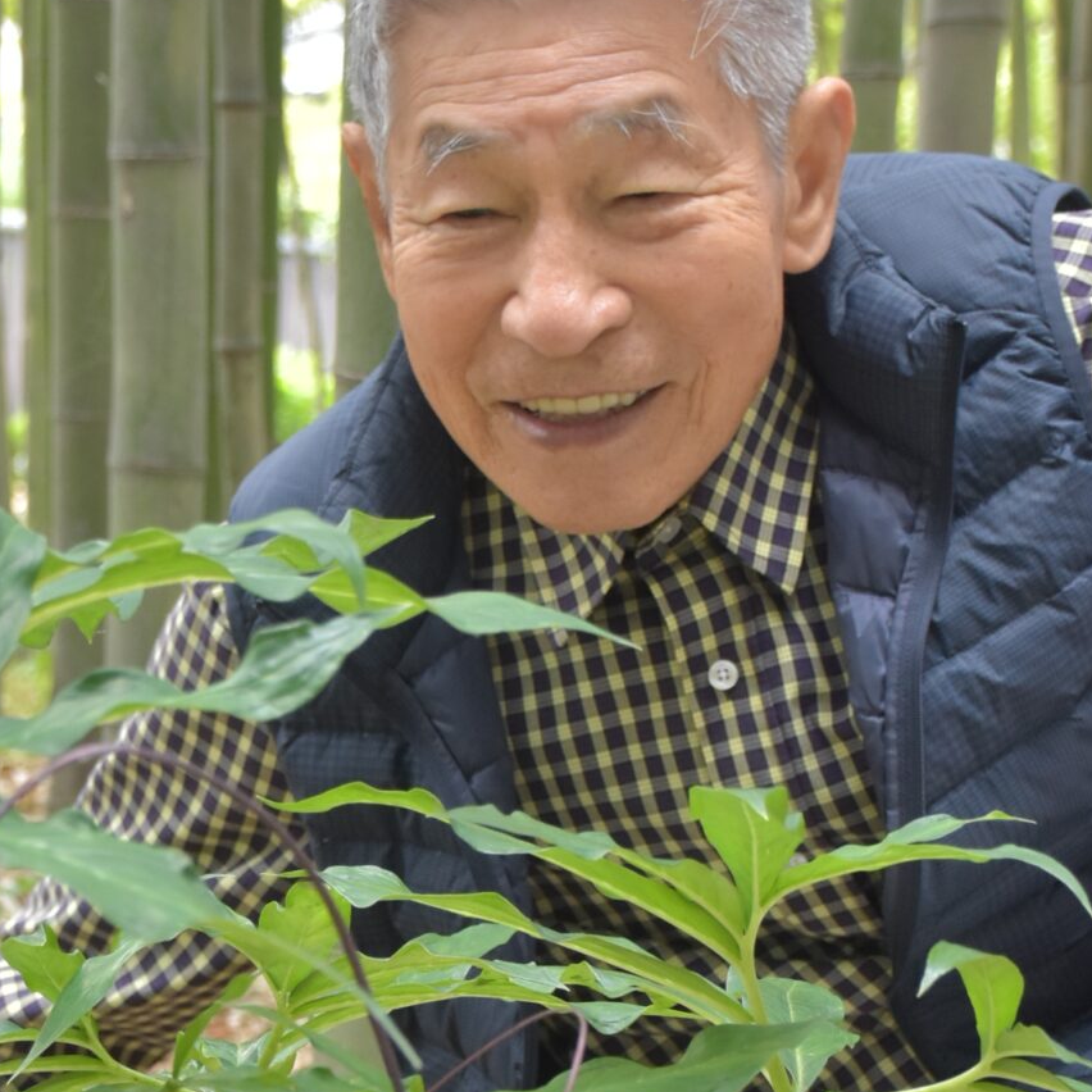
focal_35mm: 115
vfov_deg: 15.0
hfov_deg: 15.1
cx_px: 264
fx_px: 4104
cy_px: 925
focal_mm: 30
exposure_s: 1/320
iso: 800
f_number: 5
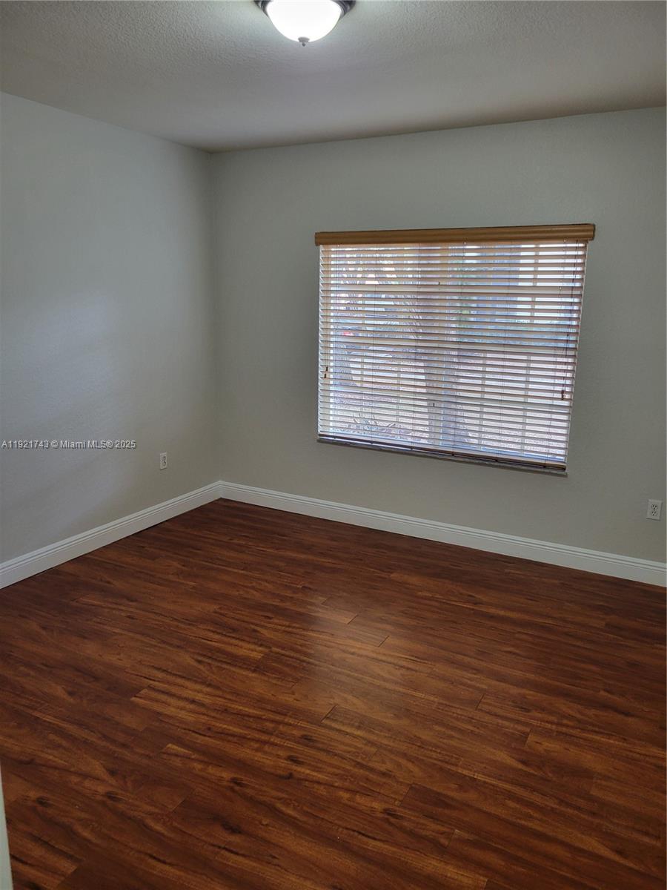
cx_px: 334
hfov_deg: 53.1
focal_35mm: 26
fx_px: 668
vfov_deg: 67.3
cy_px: 445
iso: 200
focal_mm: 5.4
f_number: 1.8
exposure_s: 1/60
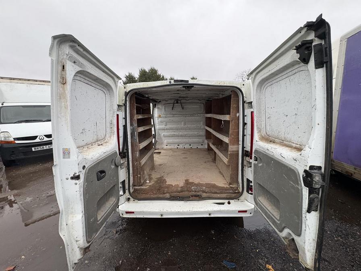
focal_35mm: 14
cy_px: 136
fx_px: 146
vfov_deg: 85.7
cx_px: 180
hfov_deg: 102.1
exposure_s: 1/60
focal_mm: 2.22
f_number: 2.2
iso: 320
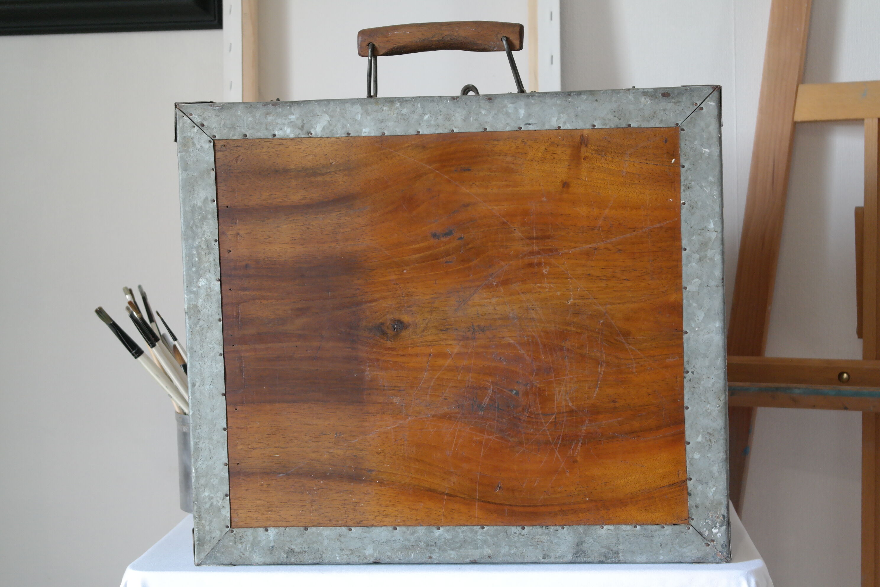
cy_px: 294
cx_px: 440
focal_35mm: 58
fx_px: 1418
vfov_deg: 23.4
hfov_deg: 34.5
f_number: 5
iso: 800
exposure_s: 1/60
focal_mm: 38
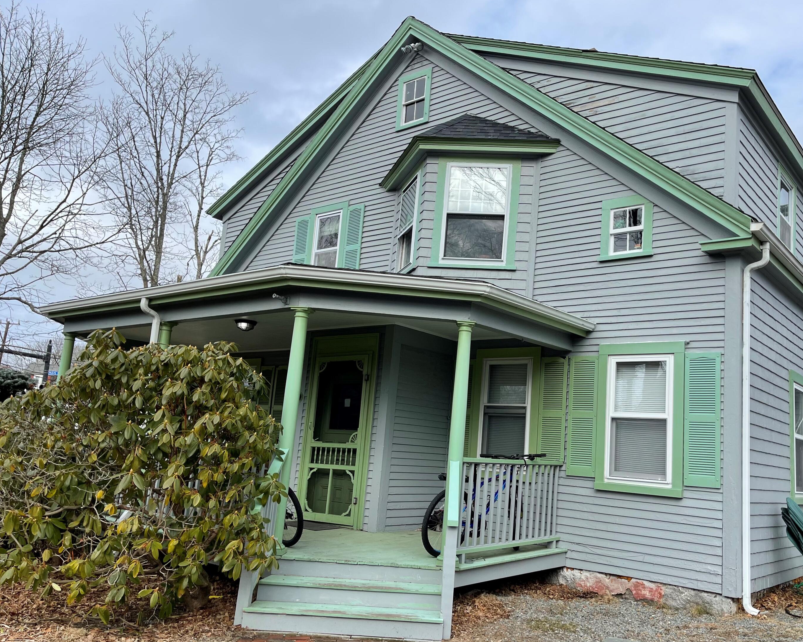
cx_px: 441
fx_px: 665
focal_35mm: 28
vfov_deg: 51.5
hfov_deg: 62.1
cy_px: 330
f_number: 1.6
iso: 32
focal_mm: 5.1
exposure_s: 1/2433
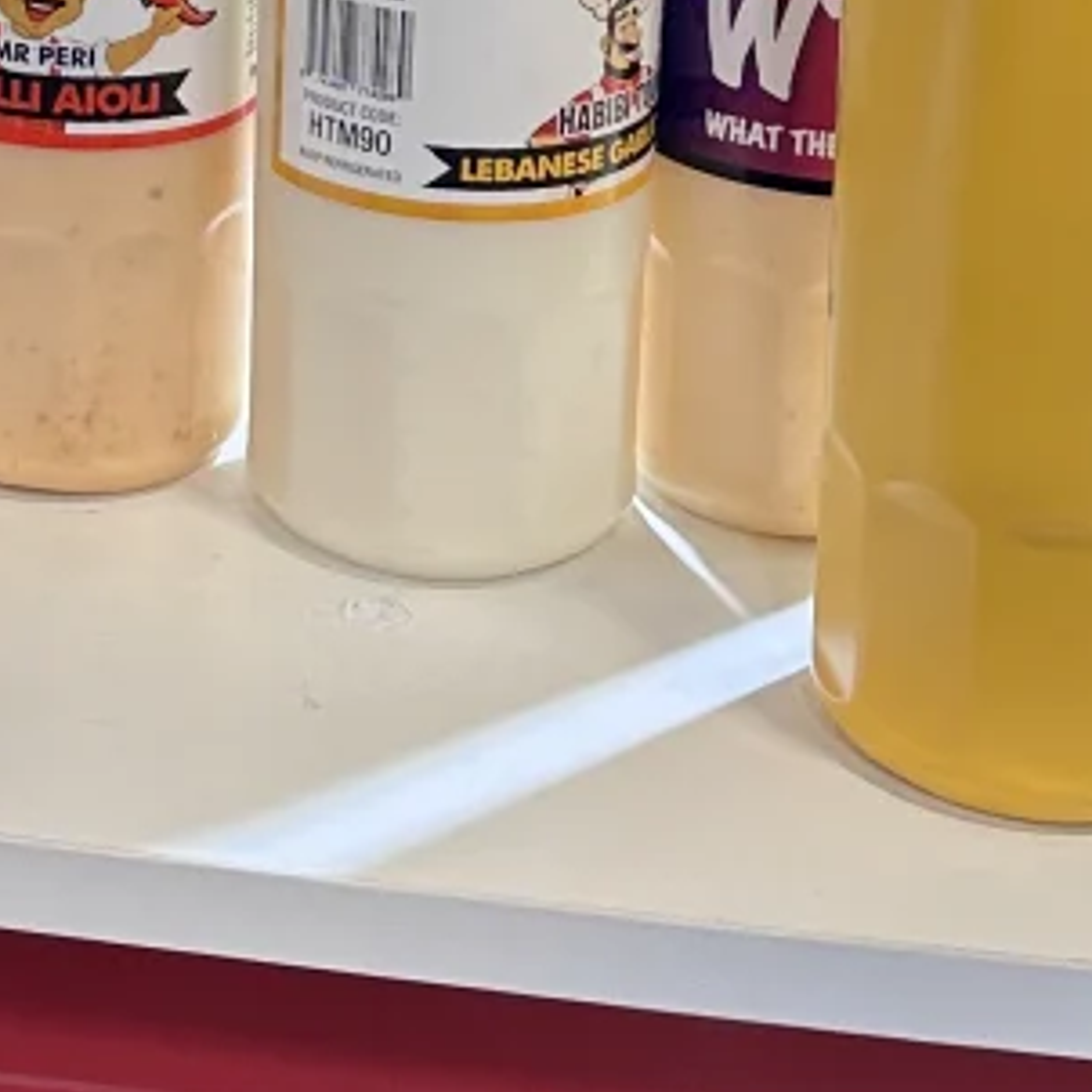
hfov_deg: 16.9
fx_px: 3605
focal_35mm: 101
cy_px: -137
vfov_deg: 16.6
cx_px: 54
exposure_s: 1/50
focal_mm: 6.86
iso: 125
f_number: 1.78
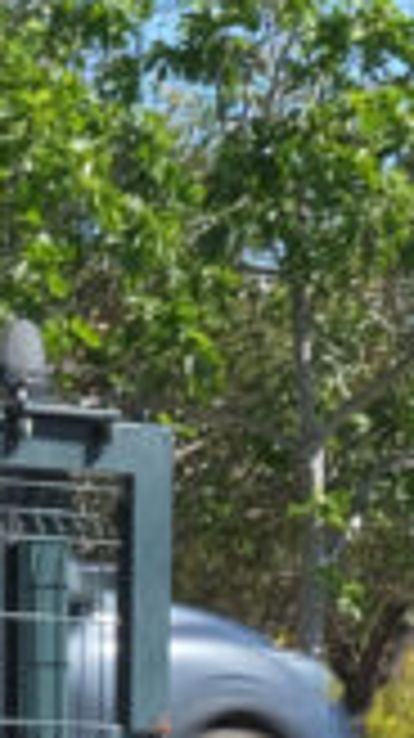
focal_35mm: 445
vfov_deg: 4.8
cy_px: 974
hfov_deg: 2.6
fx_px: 8702
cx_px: 1863
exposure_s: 1/125
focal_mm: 45
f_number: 10
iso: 160
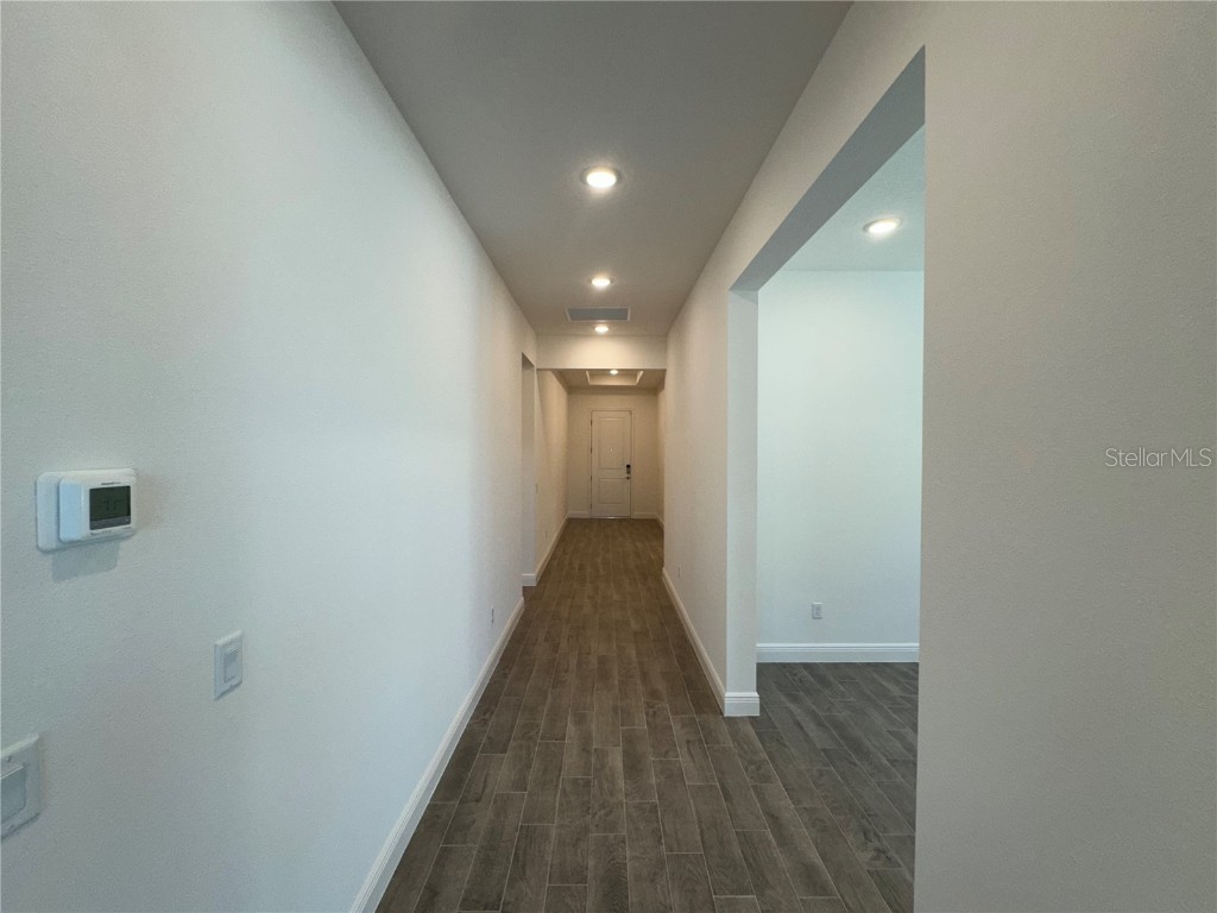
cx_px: 608
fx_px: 492
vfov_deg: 85.7
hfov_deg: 102.1
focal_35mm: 14
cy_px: 456
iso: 80
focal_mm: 2.22
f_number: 2.2
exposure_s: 1/120
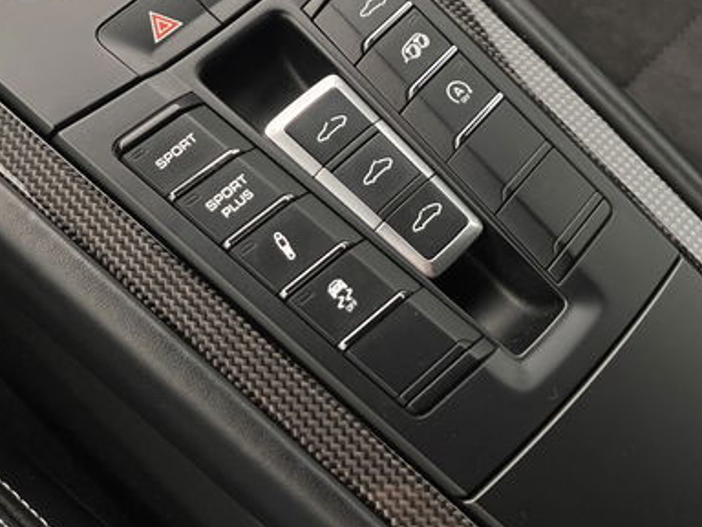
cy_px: 75
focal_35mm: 52
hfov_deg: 36.7
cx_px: 298
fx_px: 1055
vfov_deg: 27.2
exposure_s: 1/253
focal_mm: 5.1
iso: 40
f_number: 1.6
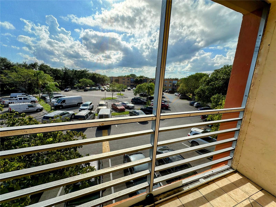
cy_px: 104
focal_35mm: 14
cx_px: 138
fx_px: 112
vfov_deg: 85.7
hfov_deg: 102.1
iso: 40
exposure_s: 1/1887
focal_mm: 2.22
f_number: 2.2
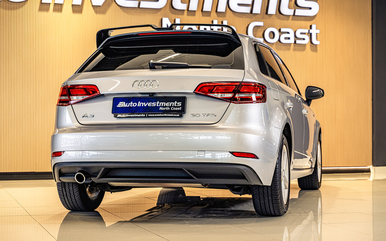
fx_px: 736
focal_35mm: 70
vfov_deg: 18.6
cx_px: 191
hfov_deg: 29.4
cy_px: 121
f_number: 4
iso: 500
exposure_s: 1/125
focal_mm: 68
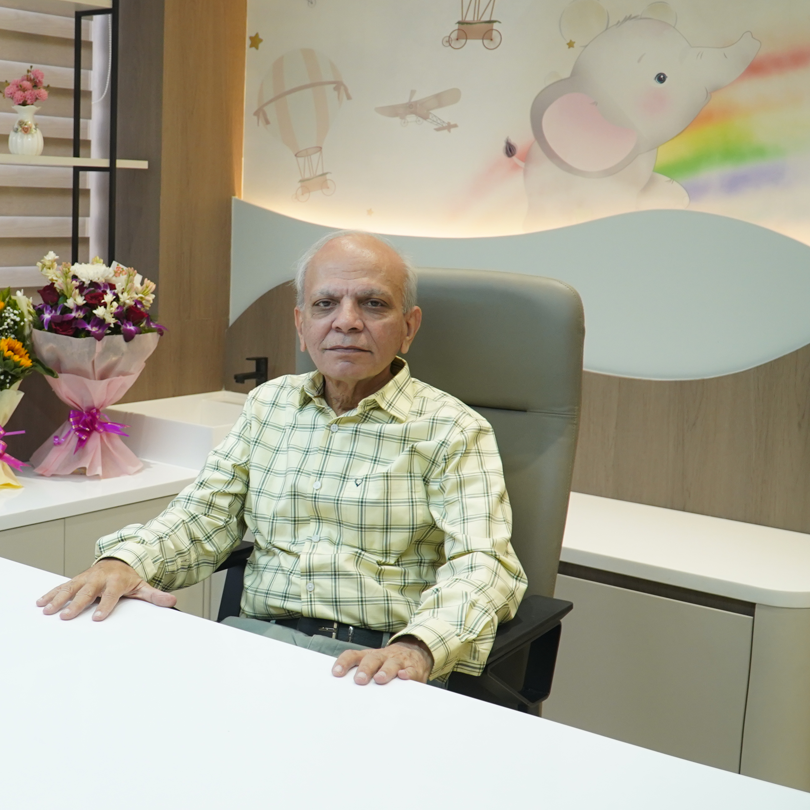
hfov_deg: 37.7
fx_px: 1165
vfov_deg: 38.3
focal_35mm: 44
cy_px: 401
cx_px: 233
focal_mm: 23
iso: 1000
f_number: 4
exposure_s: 1/200
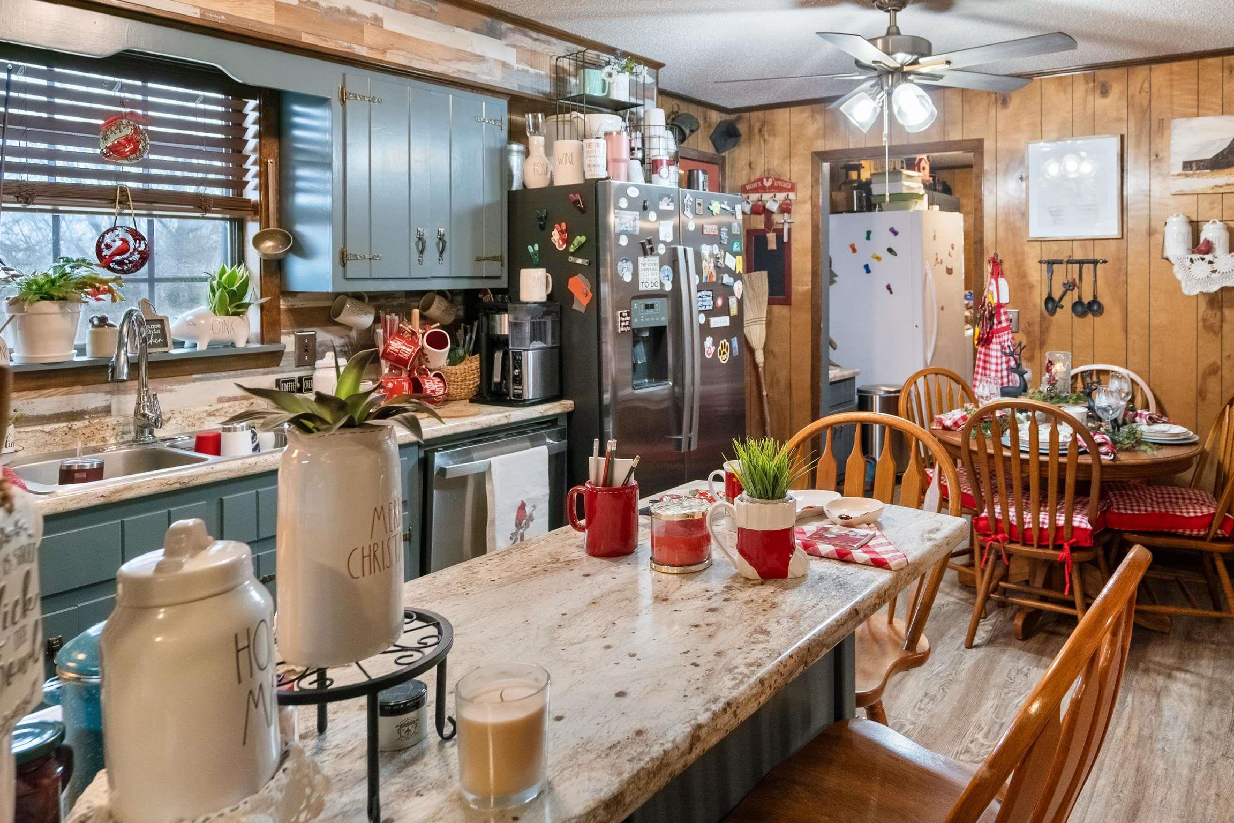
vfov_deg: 52.5
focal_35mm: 24
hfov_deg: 73.1
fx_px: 823
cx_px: 732
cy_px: 307
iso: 2500
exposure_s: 1/20
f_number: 5.6
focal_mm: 18
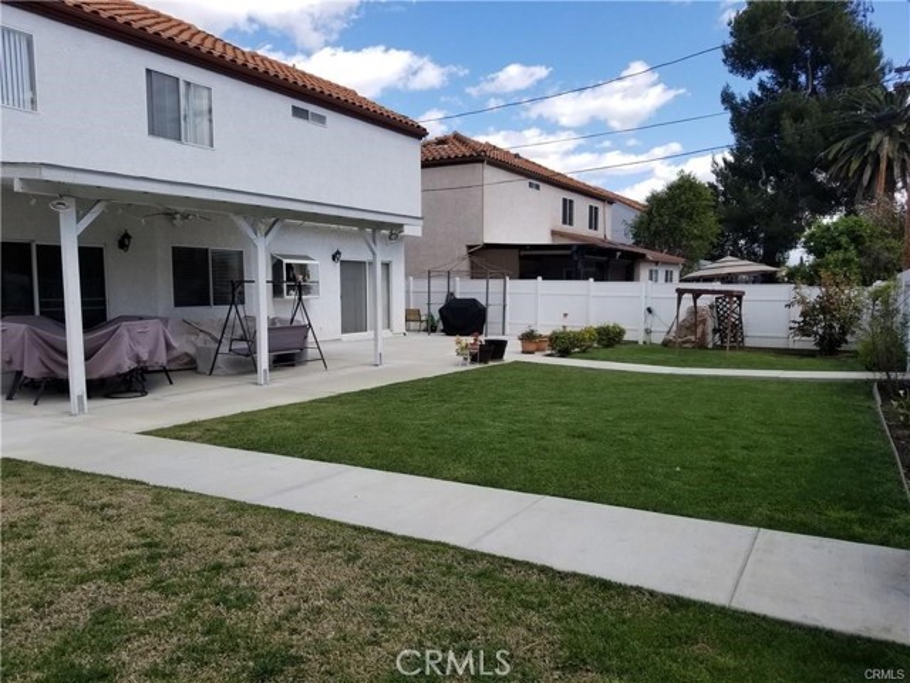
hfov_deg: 67.3
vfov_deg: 53.1
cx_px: 455
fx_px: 683
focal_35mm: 26
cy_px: 342
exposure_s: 1/1872
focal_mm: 4.3
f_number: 1.7
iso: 50
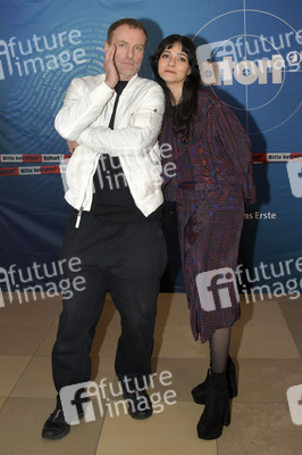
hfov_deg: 42.3
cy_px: 228
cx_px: 151
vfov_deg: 60.3
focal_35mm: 31
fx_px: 391
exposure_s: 1/200
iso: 640
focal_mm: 31
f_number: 5.6
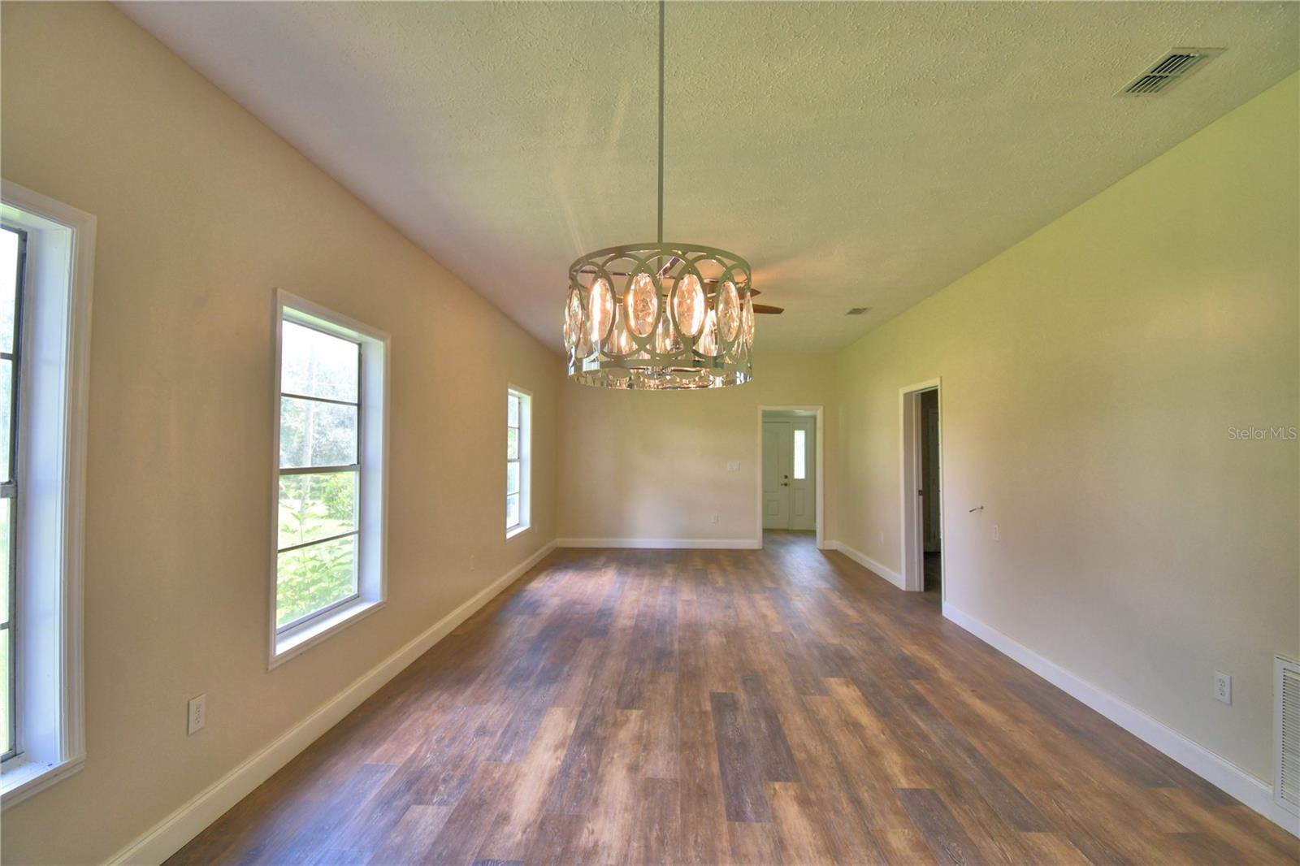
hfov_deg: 100.4
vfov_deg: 77.3
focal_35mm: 15
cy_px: 433
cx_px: 650
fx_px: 542
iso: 320
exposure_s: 1/125
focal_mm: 10
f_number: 4.5
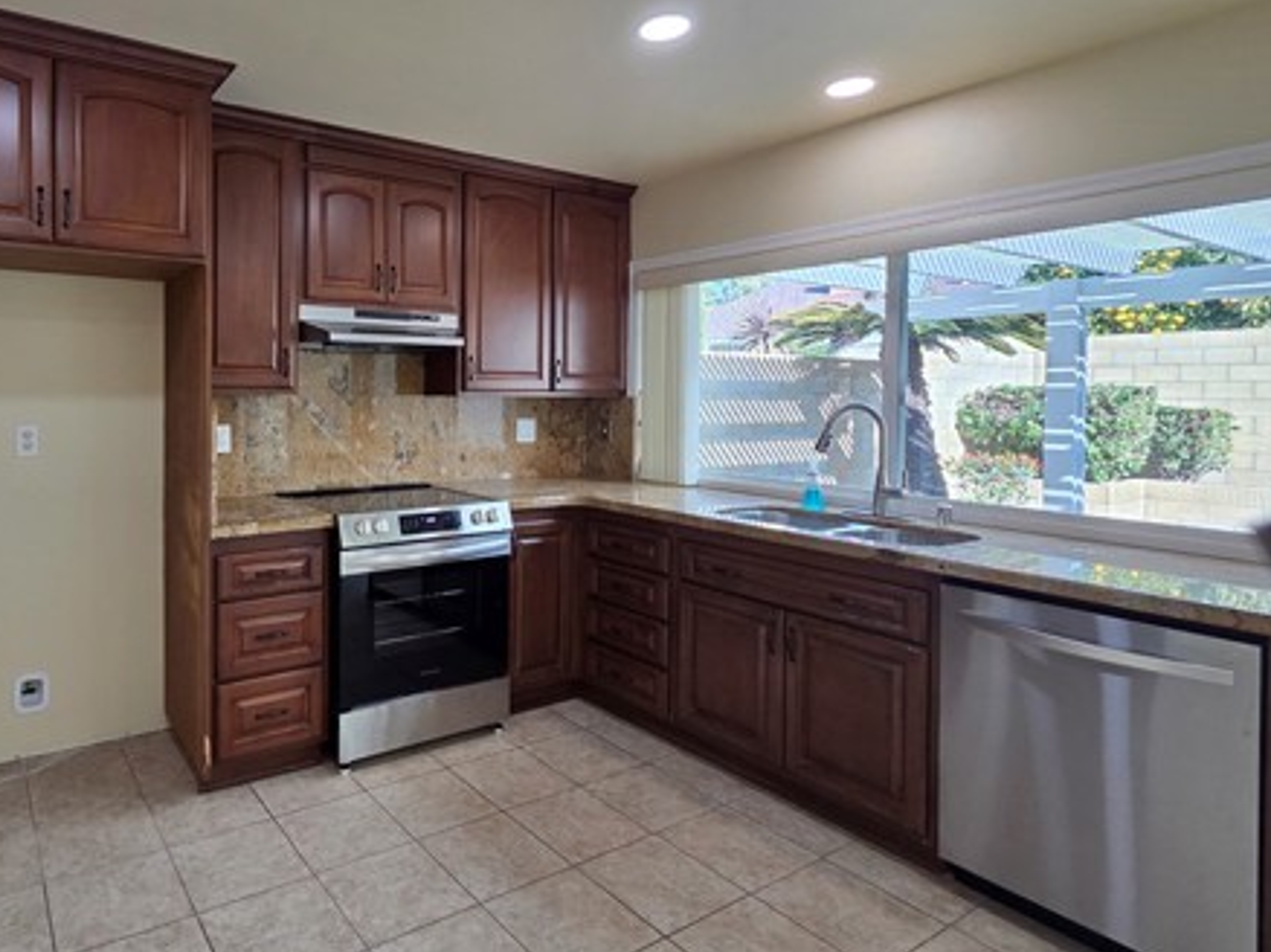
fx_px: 697
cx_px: 398
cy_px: 406
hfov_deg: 81.1
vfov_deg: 68.3
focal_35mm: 19
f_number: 2.2
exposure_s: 1/120
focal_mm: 2.2
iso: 125
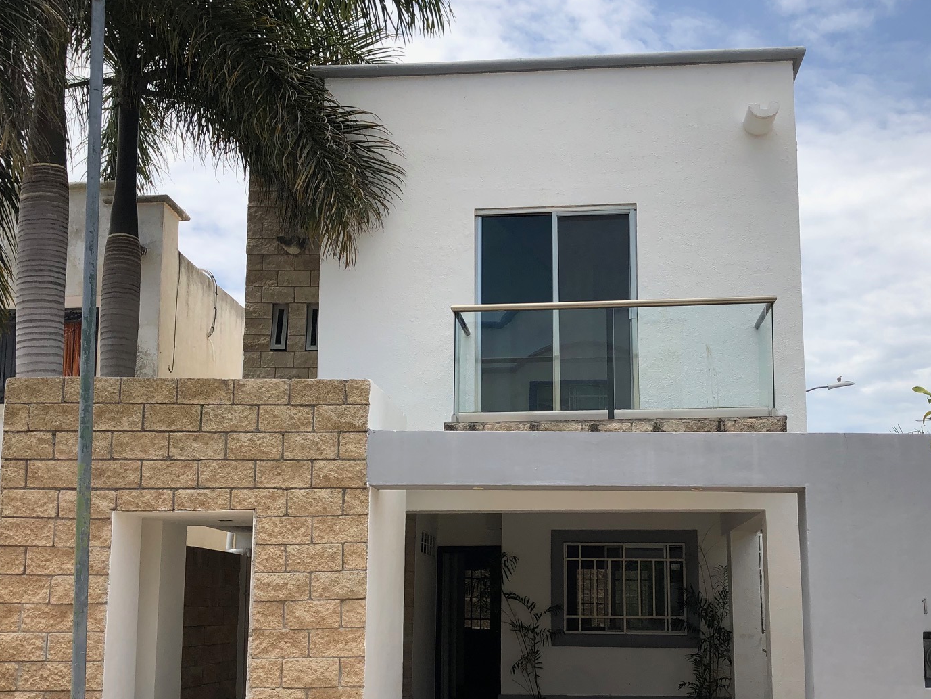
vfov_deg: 34.9
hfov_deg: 45.8
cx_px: 490
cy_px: 451
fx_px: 1103
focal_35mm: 41
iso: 20
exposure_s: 1/2288
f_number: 1.8
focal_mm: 3.99
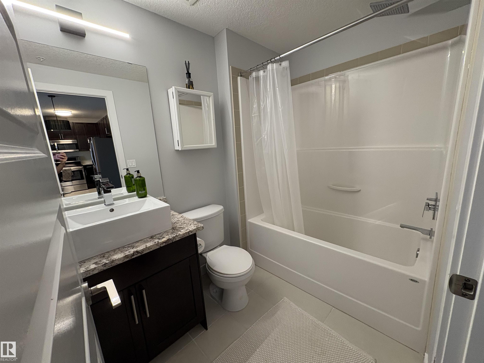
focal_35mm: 14
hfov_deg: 102.1
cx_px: 242
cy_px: 182
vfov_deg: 85.7
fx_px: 196
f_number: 2.2
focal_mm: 2.22
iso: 250
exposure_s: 1/60
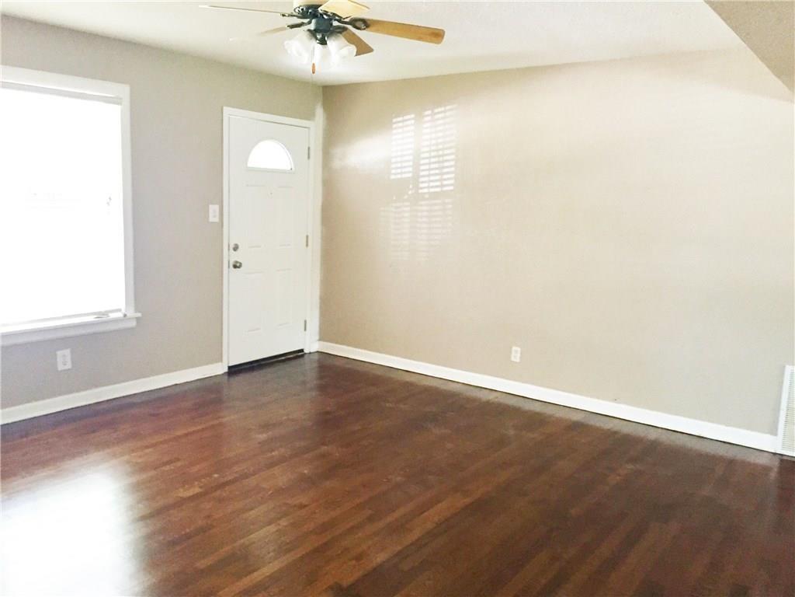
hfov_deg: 61.7
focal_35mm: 29
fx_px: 666
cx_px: 398
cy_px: 298
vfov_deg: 48.2
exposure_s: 1/24
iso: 250
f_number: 2.2
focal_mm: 4.15
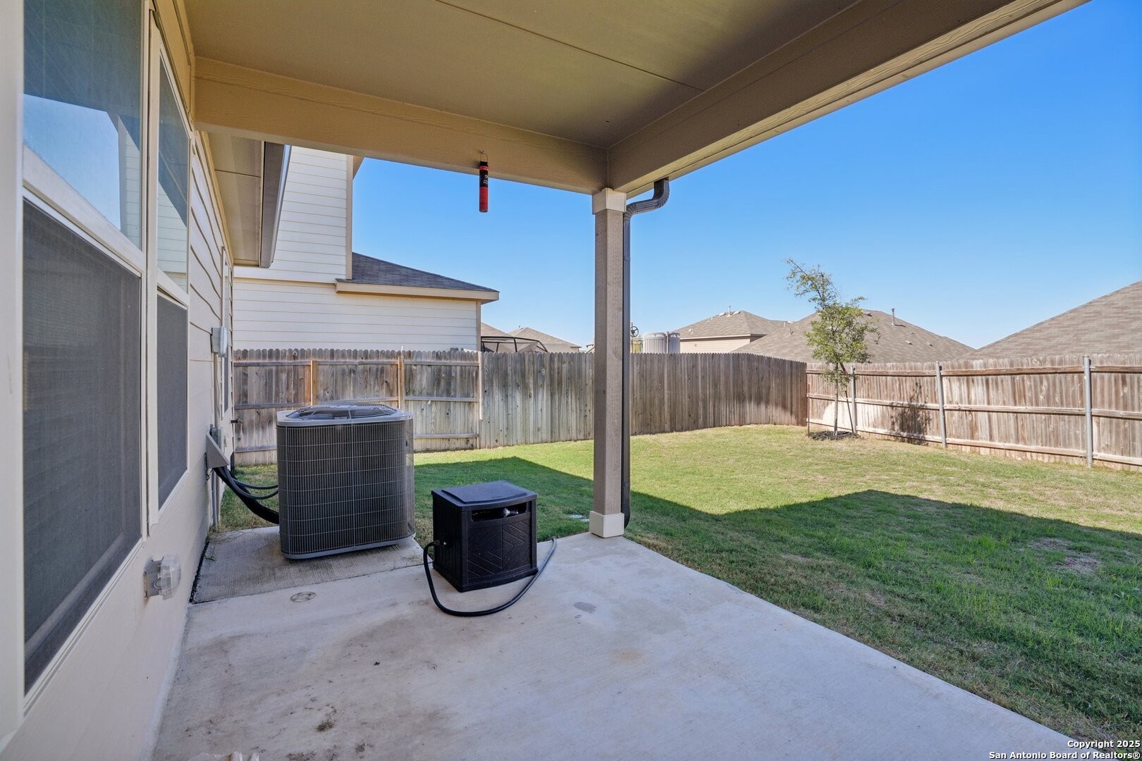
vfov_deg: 73.7
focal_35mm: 16
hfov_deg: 96.7
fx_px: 508
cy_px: 380
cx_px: 571
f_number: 8
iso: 200
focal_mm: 16
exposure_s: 1/250
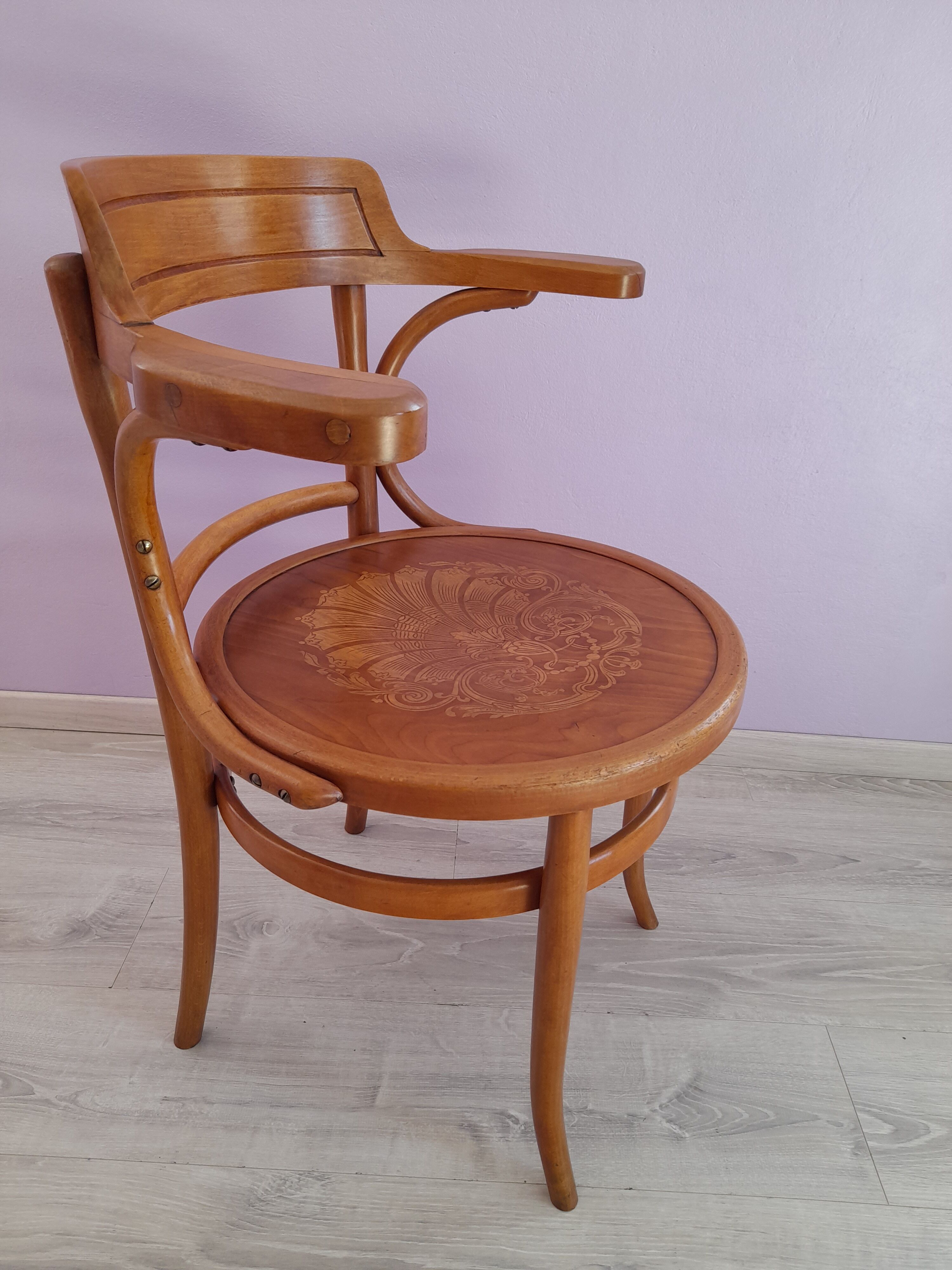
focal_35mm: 25
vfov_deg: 69.4
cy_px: 635
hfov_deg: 54.9
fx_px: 917
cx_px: 476
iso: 64
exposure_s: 1/50
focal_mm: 4.6
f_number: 2
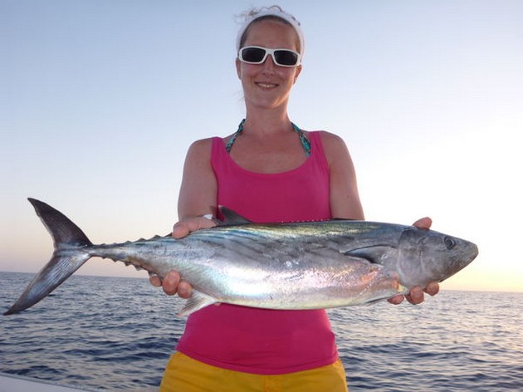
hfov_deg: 63.5
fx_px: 423
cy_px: 196
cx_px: 262
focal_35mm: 28
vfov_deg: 49.7
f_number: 3.3
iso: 100
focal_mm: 4.9
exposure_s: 1/60
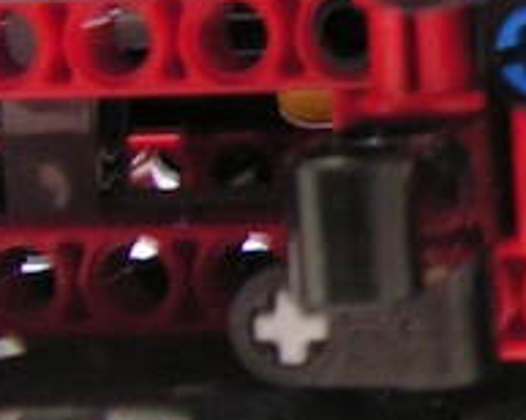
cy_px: 55
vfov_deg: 10.3
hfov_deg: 11.9
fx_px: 2317
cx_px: 969
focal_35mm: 149
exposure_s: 1/3
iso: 200
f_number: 3.2
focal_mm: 6
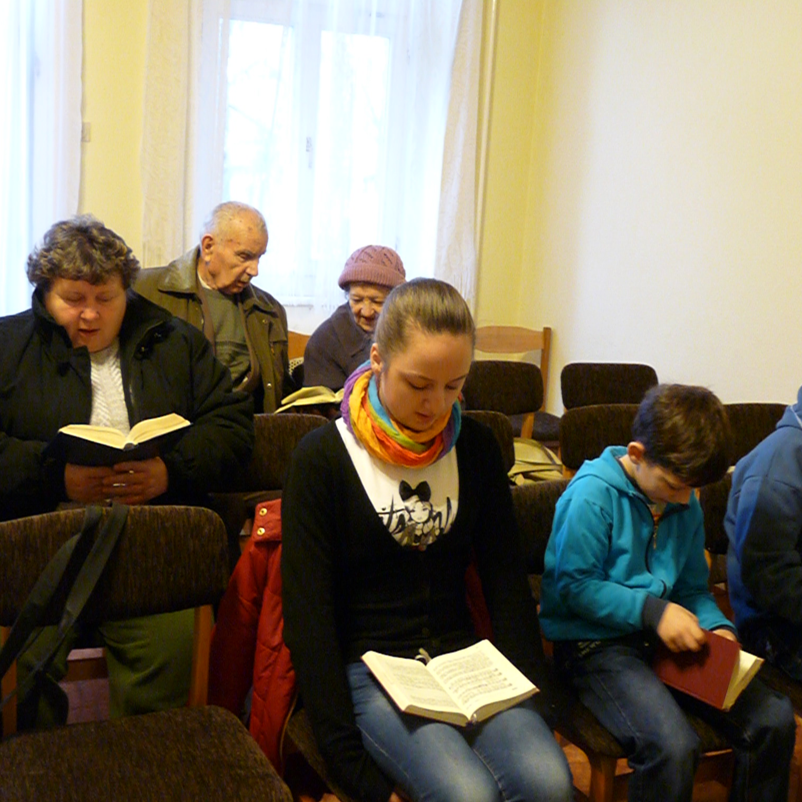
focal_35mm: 44
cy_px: 404
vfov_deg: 38.3
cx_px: 414
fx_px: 1153
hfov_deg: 38.3
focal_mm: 6.5
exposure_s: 1/25
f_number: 3
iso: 800
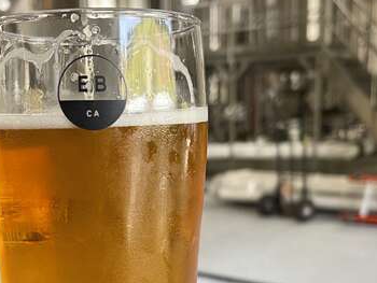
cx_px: 108
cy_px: 232
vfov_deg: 25.2
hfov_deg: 33.3
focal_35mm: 57
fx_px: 621
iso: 80
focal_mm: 5.1
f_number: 1.6
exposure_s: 1/60
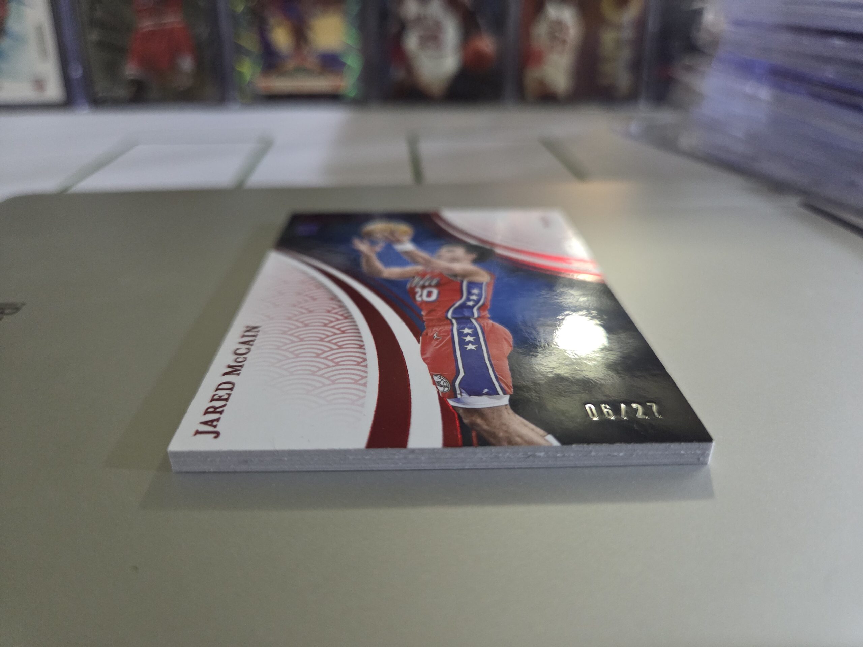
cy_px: 324
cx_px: 432
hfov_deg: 73.9
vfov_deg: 58.9
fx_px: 573
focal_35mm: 23
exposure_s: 1/120
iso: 1600
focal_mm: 5.4
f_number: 1.8
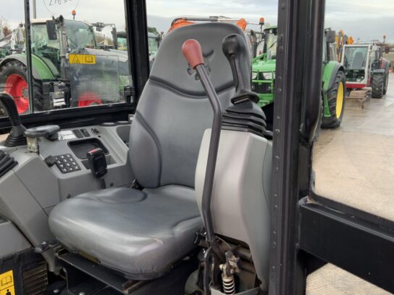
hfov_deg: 53.9
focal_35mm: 34
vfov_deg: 41.8
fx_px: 387
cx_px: 185
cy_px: 146
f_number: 1.8
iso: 25
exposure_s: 1/122
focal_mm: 3
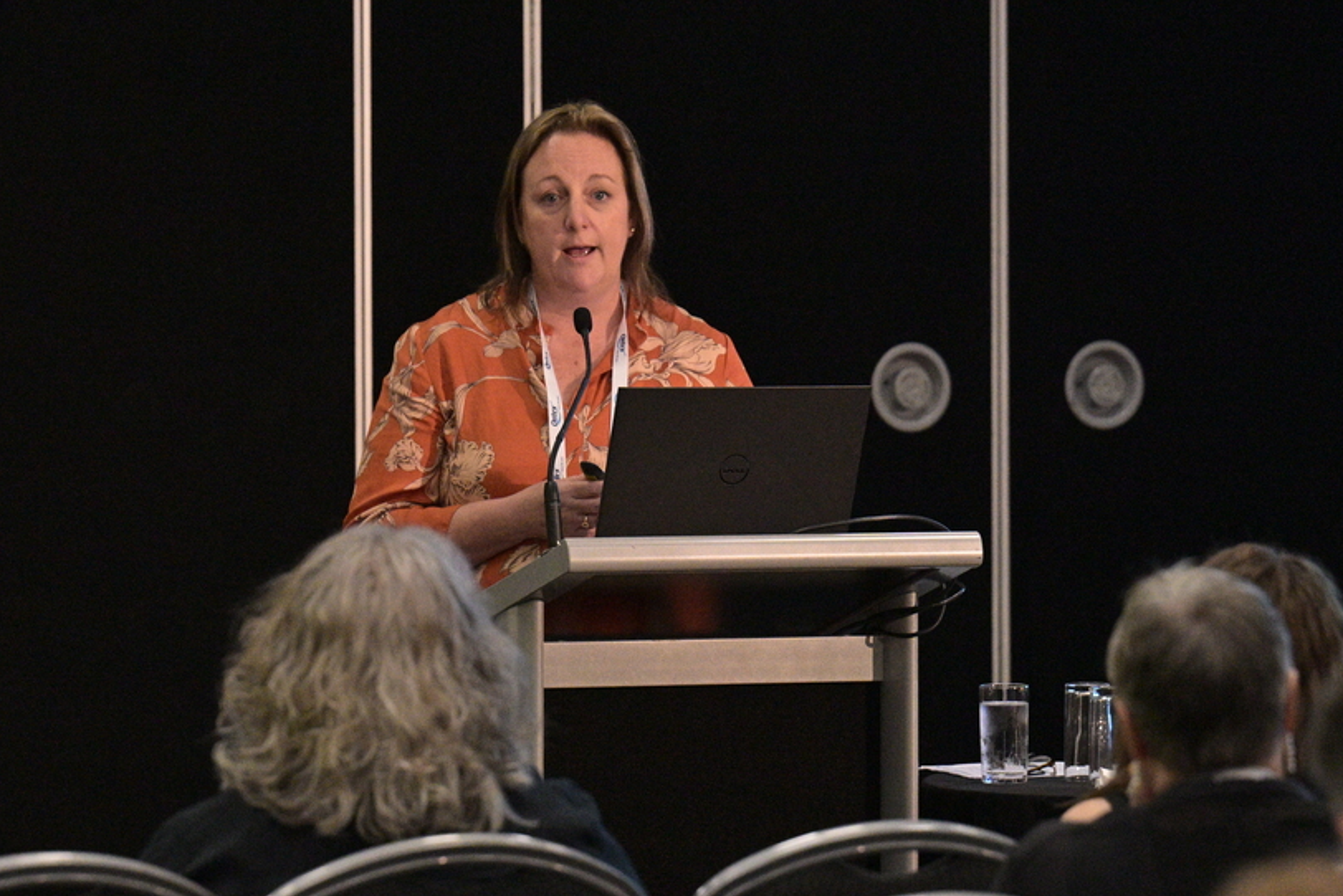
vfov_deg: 5.8
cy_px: 452
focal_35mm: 239
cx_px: 709
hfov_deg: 8.6
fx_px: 8919
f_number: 4
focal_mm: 150
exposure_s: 1/250
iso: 4000
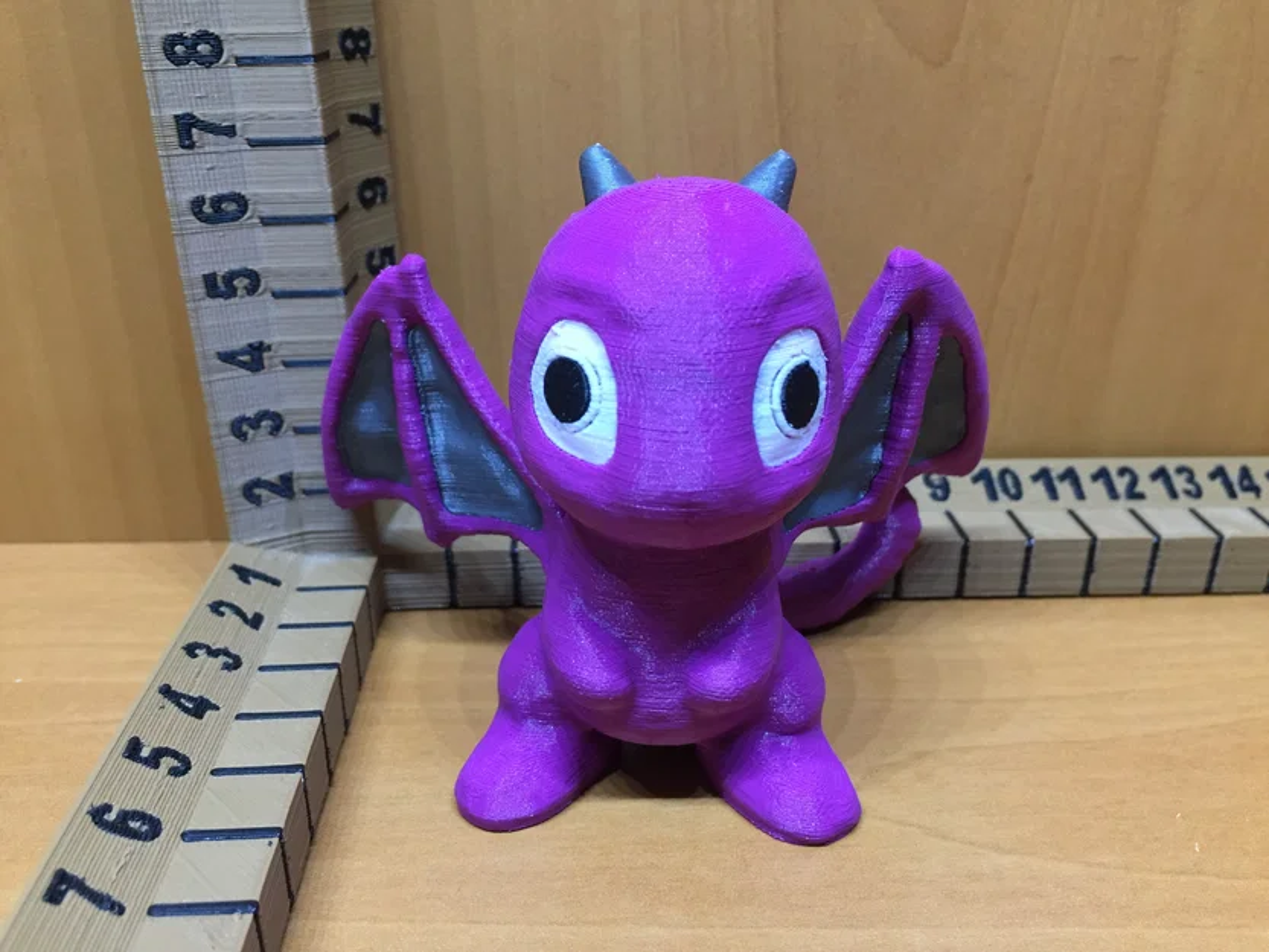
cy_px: 476
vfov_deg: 48.2
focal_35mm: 29
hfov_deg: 61.7
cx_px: 634
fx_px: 1063
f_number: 2.2
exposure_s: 1/10
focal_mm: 4.15
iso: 100
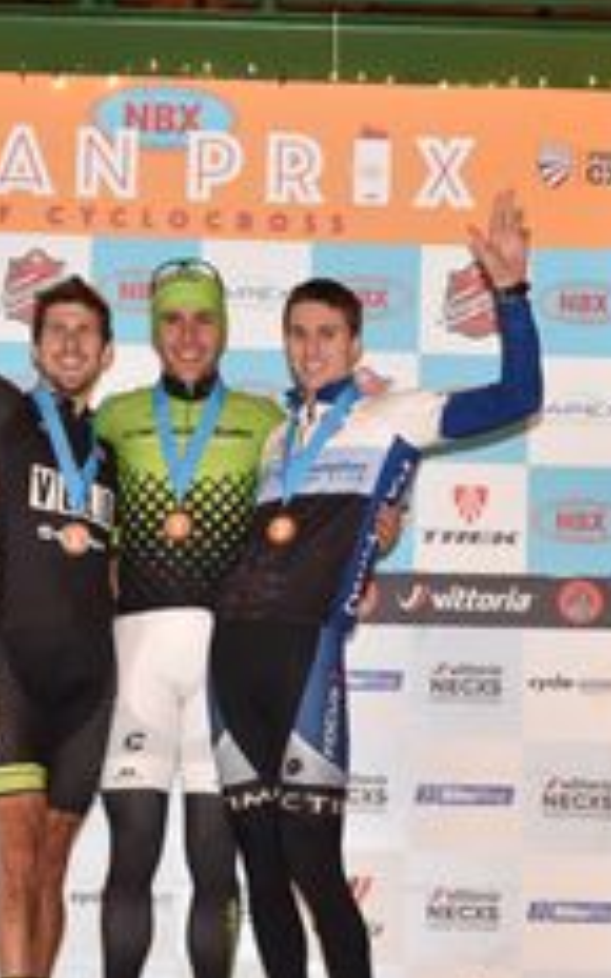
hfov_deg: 13.2
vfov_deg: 21.0
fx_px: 2638
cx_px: 257
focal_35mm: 99
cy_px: 552
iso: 1250
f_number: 2
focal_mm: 50
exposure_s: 1/125
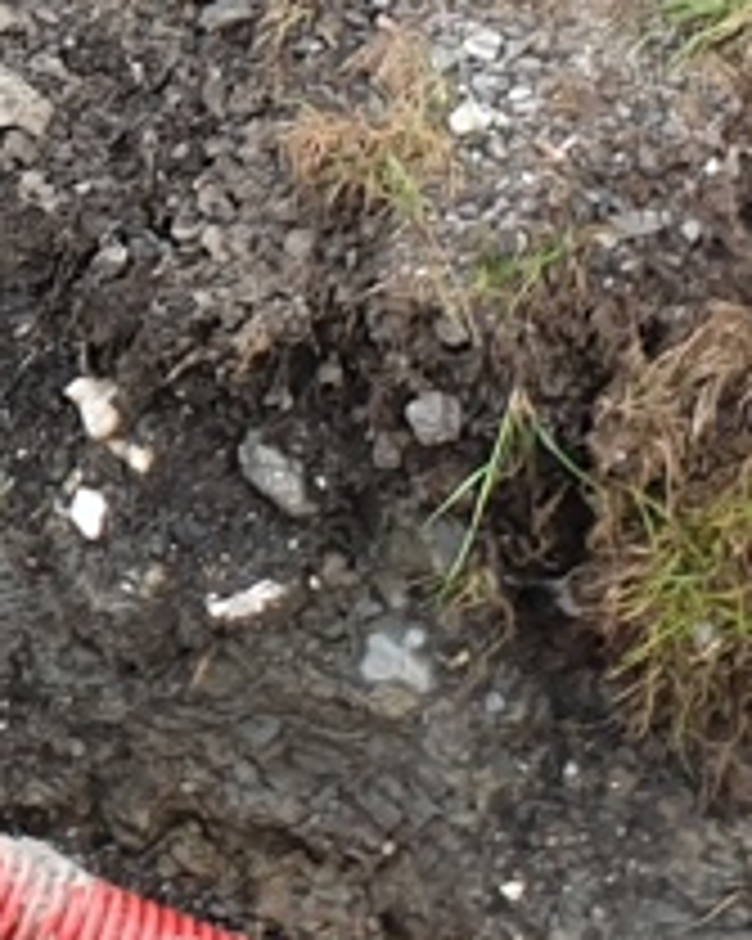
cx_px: -1445
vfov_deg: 10.5
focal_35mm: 175
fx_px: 4872
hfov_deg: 7.8
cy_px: -630
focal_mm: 4.3
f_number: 2.4
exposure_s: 1/120
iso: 80
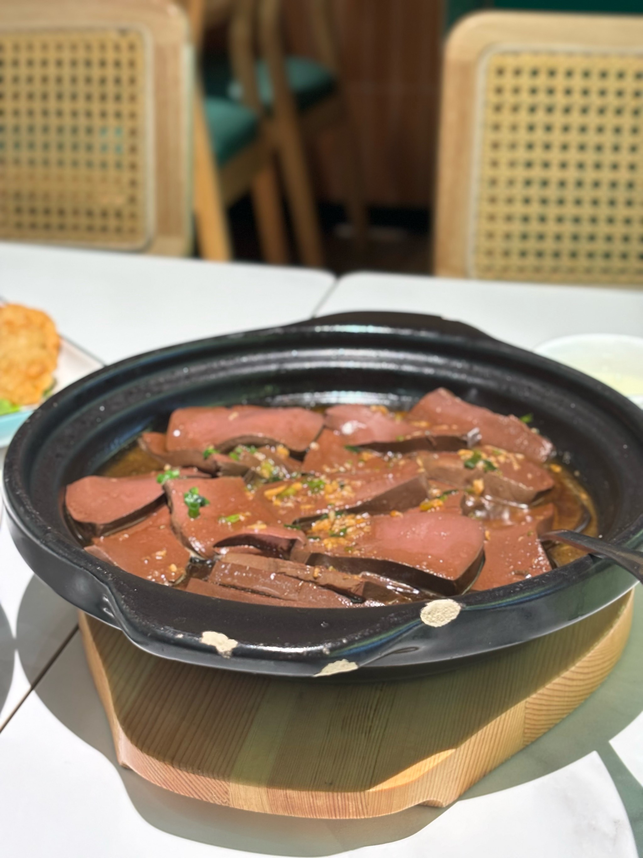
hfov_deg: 28.0
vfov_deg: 36.8
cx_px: 322
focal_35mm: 52
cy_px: 429
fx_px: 1288
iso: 160
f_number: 1.6
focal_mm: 5.96
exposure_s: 1/49
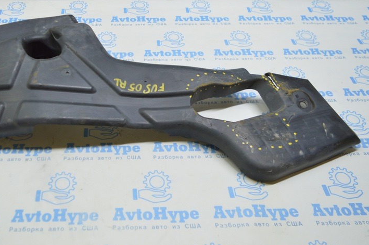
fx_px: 399
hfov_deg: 48.4
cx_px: 110
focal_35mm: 39
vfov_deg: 33.9
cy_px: 88
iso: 400
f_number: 3.5
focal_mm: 18
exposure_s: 1/60
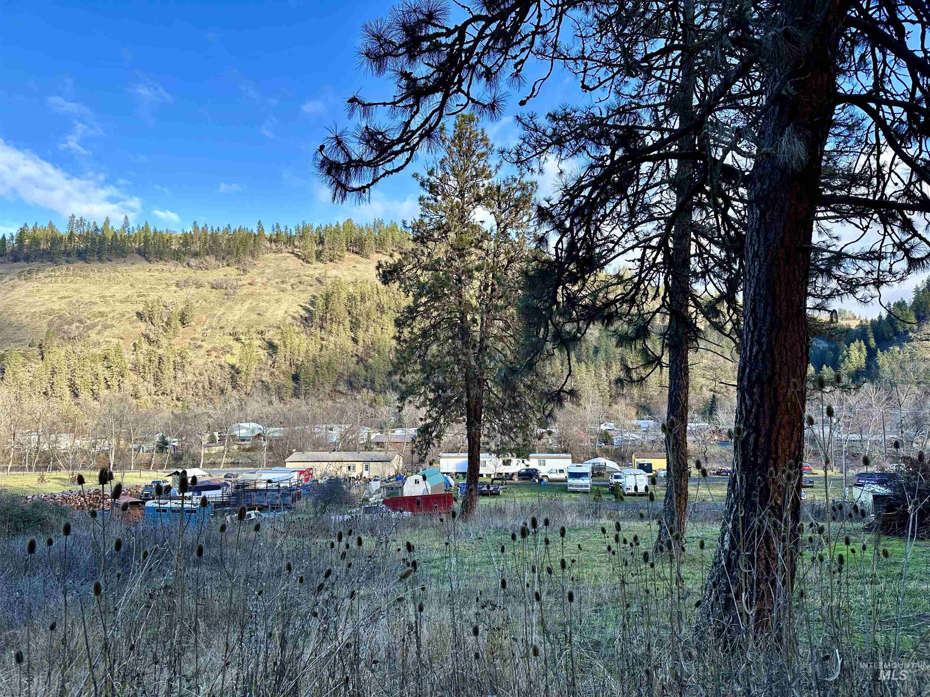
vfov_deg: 56.8
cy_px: 348
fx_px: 645
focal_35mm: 24
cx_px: 465
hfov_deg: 71.6
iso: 80
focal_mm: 6.86
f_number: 1.78
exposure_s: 1/1272
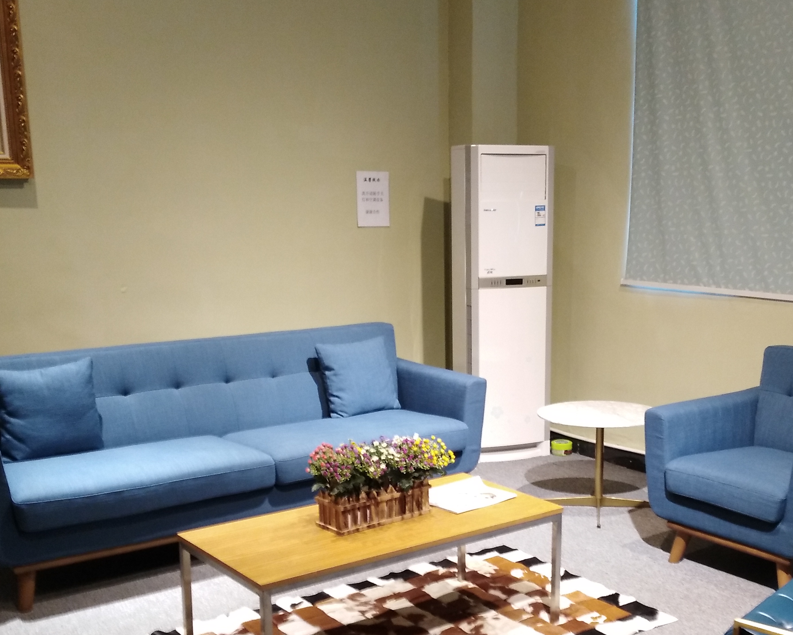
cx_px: 496
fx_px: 1009
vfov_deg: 34.5
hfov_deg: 42.6
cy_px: 437
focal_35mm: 43
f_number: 2.2
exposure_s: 1/20
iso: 402
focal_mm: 3.83
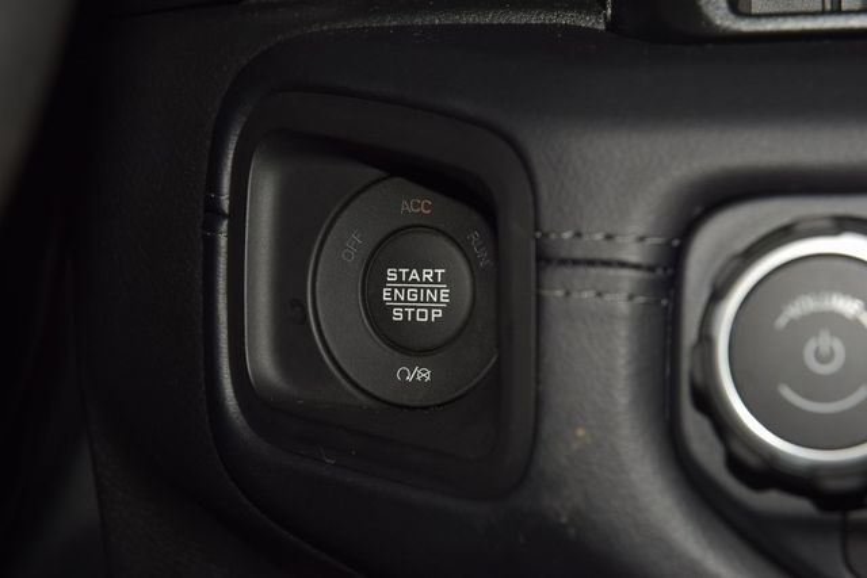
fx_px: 2529
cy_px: 289
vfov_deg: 13.0
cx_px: 434
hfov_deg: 19.5
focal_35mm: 105
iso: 100
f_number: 8
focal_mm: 70
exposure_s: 1/125
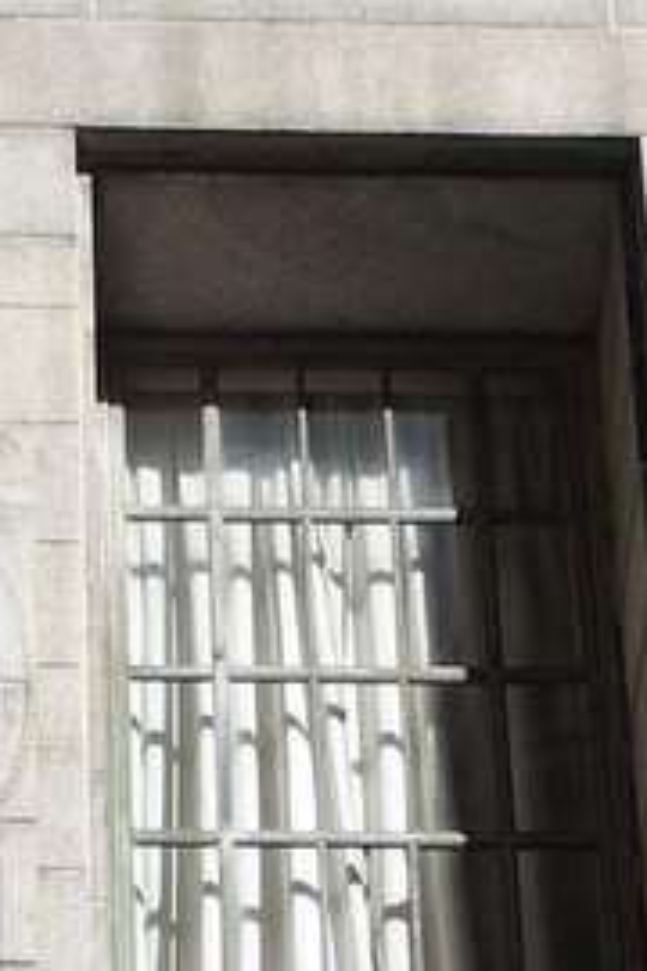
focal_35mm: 85
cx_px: 395
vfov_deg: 23.8
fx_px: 2291
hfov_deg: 16.1
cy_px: 611
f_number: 3.5
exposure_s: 1/1000
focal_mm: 9.8
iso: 100
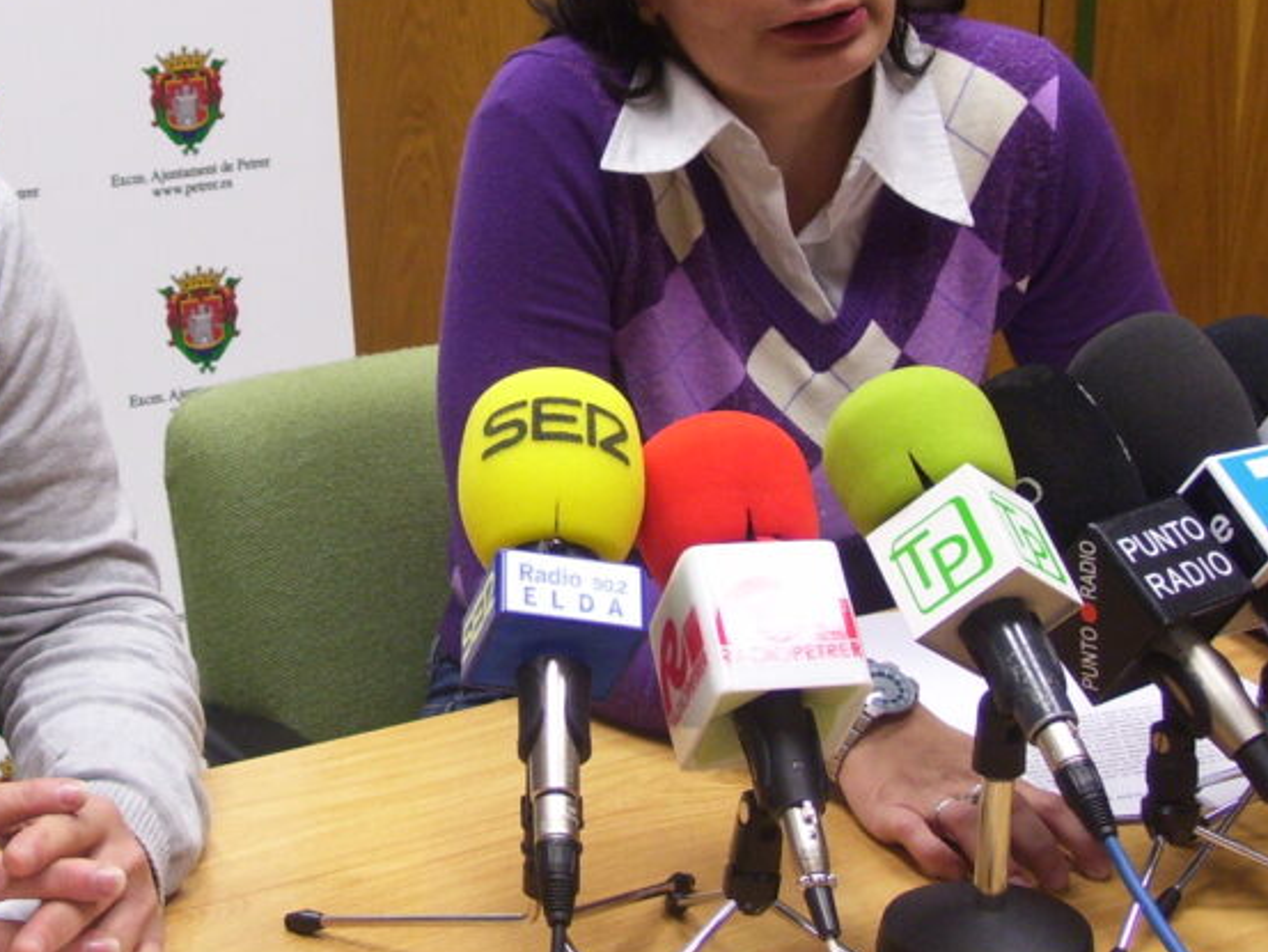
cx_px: 261
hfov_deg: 19.6
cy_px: 282
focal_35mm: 99
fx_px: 3627
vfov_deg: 14.9
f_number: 3.4
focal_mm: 9.4
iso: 160
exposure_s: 1/30
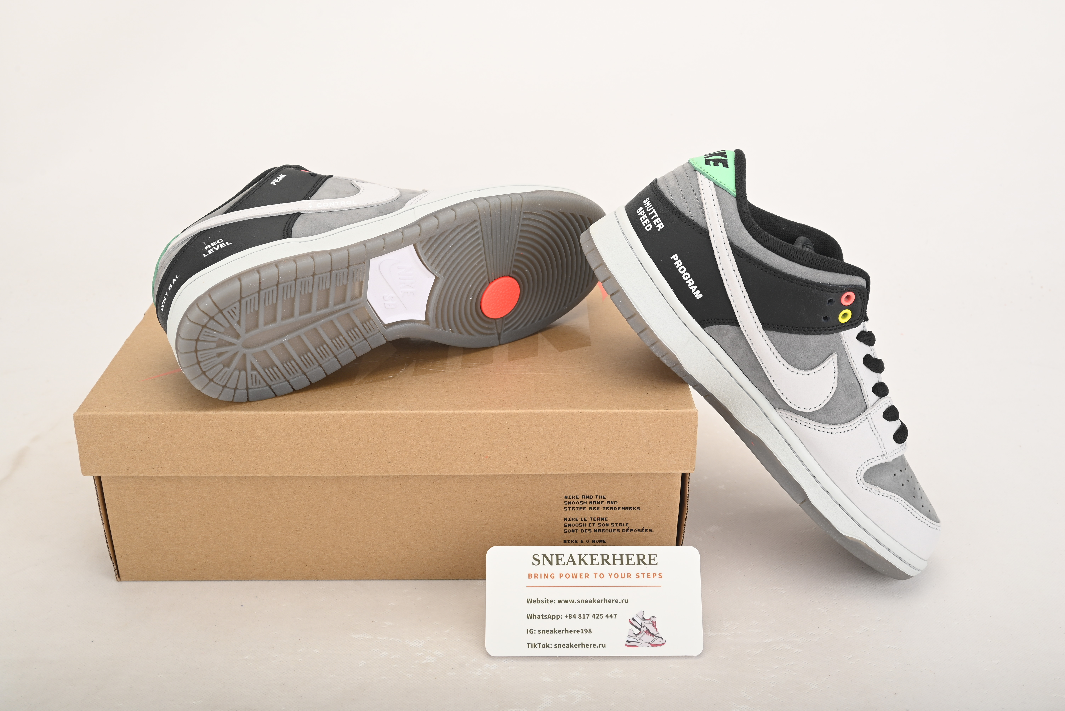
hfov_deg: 51.9
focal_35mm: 37
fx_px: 1095
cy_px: 356
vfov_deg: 36.0
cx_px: 532
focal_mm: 37
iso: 100
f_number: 11
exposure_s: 1/200
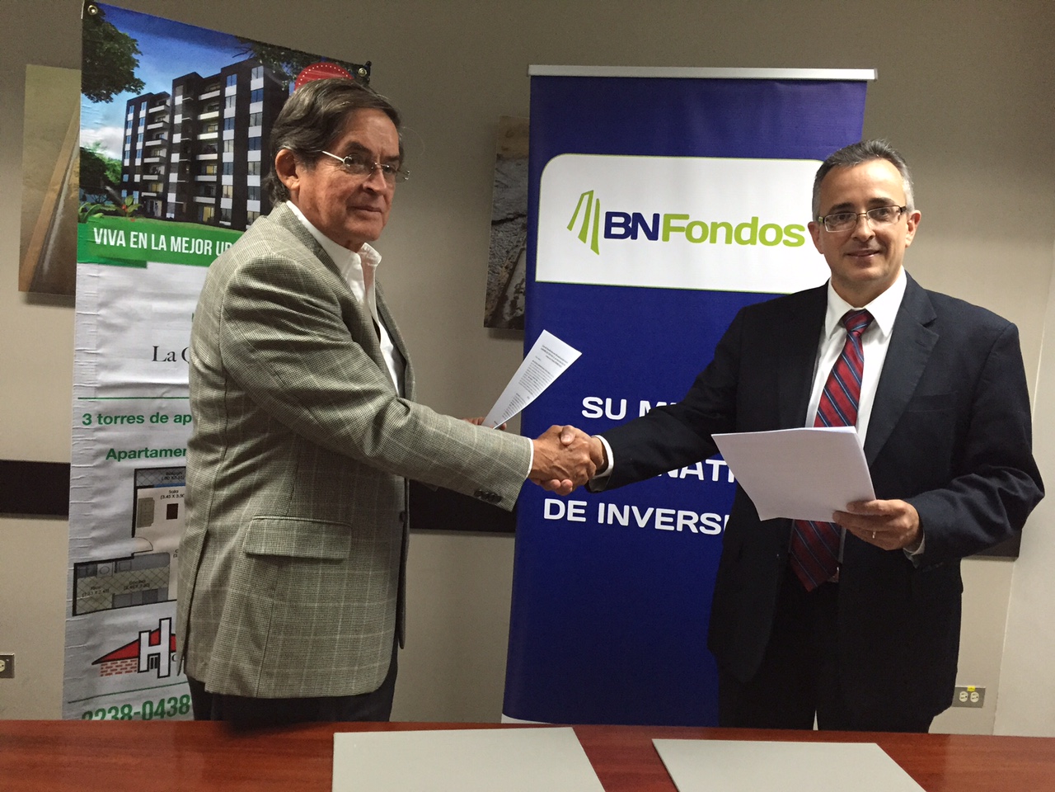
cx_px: 528
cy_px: 396
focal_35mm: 29
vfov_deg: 48.2
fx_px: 884
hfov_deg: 61.7
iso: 200
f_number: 2.2
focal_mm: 4.15
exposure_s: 1/30
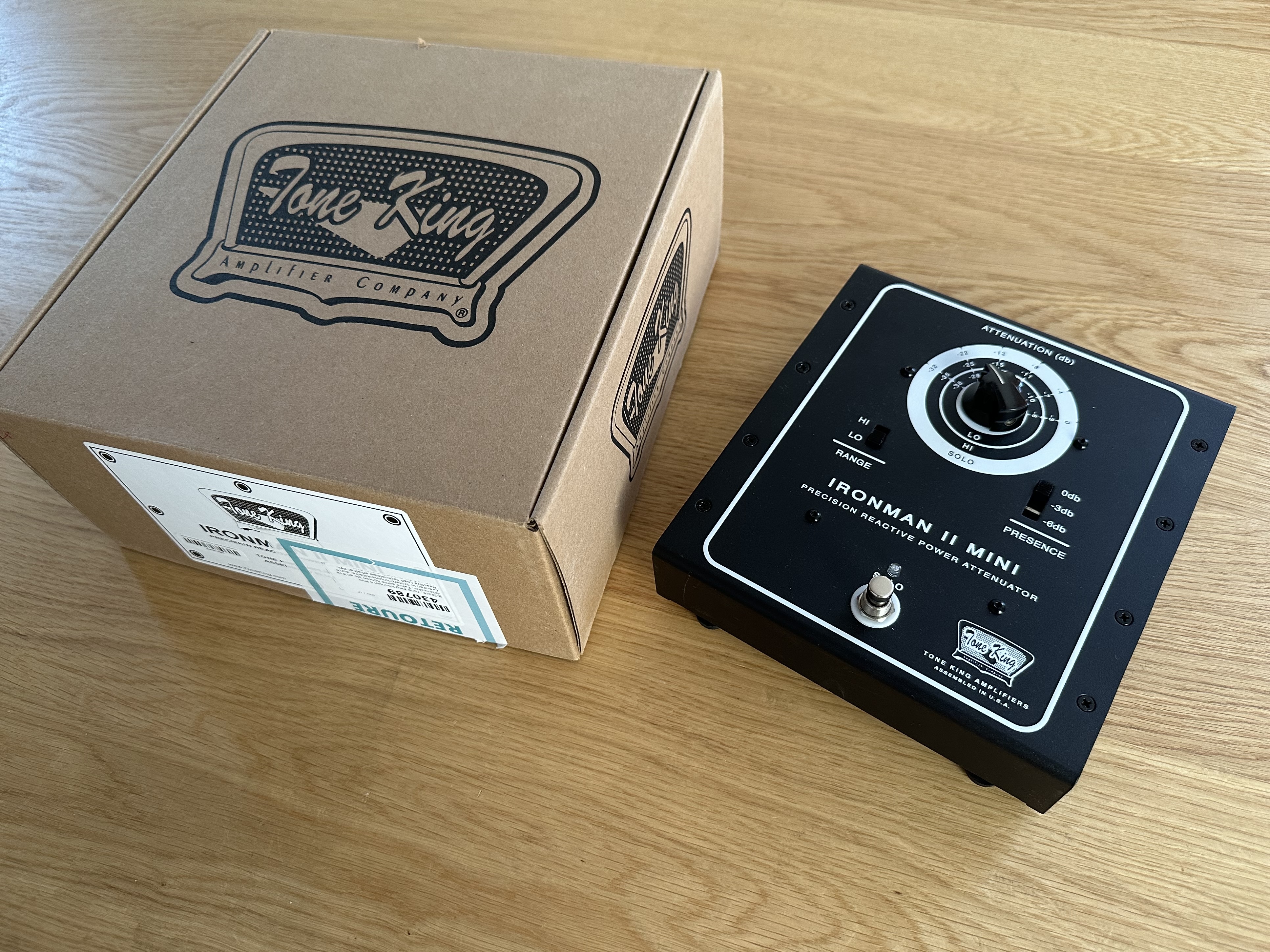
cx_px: 625
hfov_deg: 69.4
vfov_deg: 54.9
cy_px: 472
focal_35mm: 25
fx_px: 917
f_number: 1.78
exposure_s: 1/65
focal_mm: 6.86
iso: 250
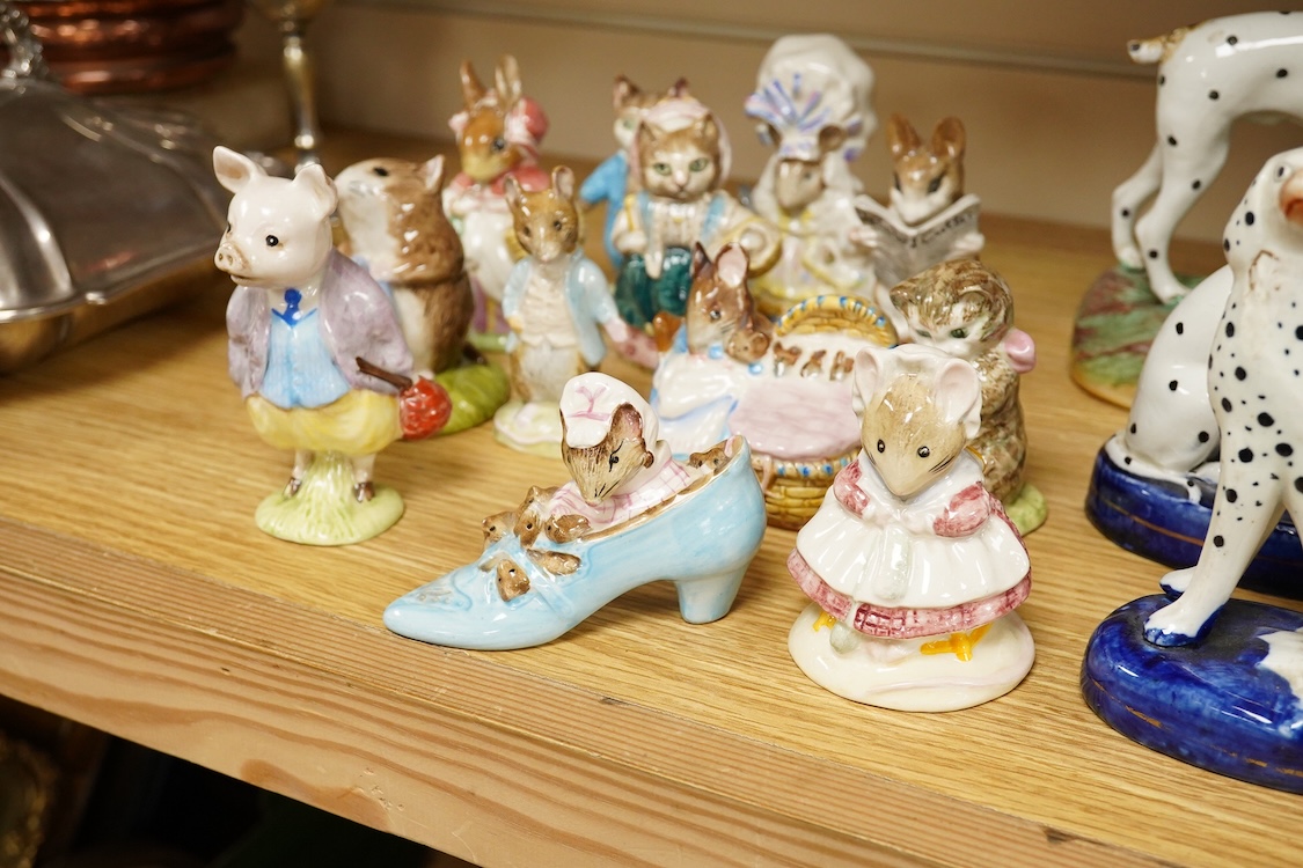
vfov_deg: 29.9
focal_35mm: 45
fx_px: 1629
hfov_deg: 43.6
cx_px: 652
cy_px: 434
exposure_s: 1/160
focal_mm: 30
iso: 2500
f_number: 9
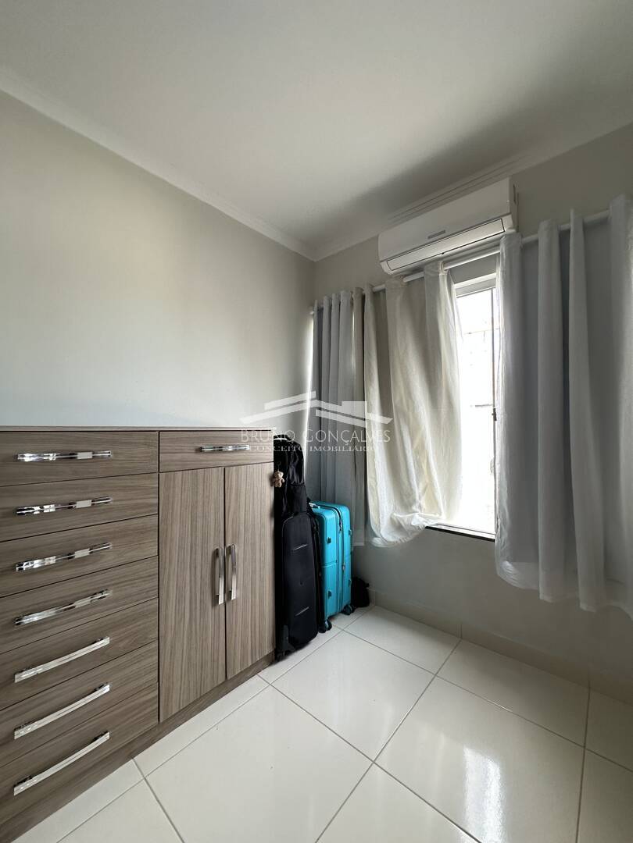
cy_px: 422
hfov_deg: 85.7
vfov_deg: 102.1
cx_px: 316
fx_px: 341
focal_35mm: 14
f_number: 2.2
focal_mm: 2.22
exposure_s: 1/99
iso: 125
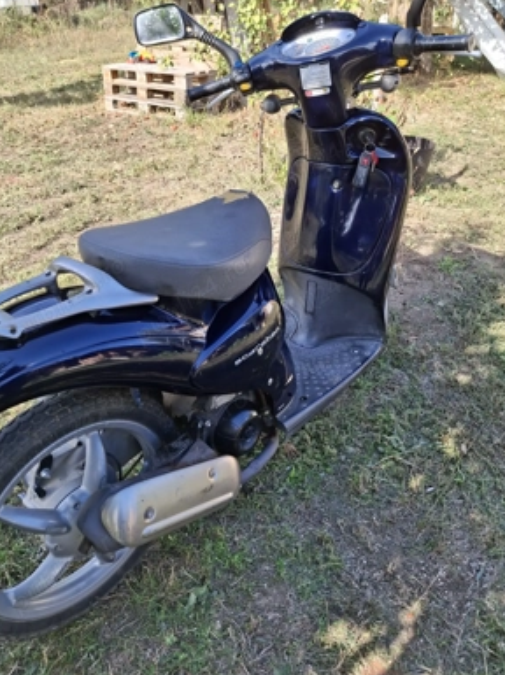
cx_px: 252
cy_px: 330
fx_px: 507
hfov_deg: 53.0
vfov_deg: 67.3
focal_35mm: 26
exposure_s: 1/593
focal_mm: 4.69
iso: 32
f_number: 1.8
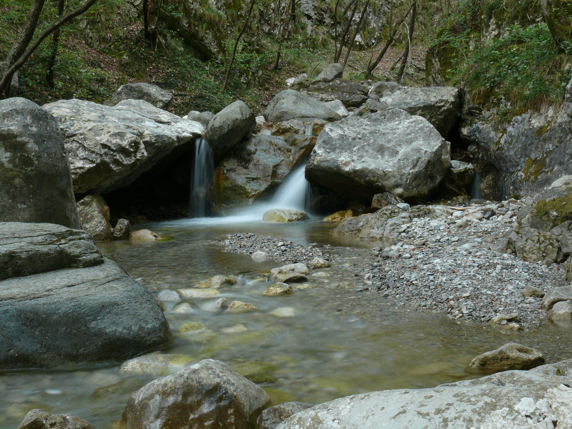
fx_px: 826
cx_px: 286
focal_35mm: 50
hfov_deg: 38.2
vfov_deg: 29.1
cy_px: 214
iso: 100
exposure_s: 1/2
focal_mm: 10.6
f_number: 11
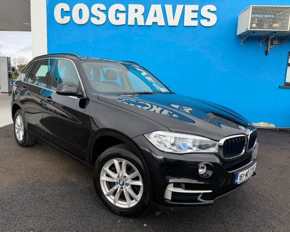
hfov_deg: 66.0
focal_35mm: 26
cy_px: 116
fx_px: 223
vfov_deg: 54.9
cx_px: 133
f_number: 1.78
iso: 80
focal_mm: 6.76
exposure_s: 1/532
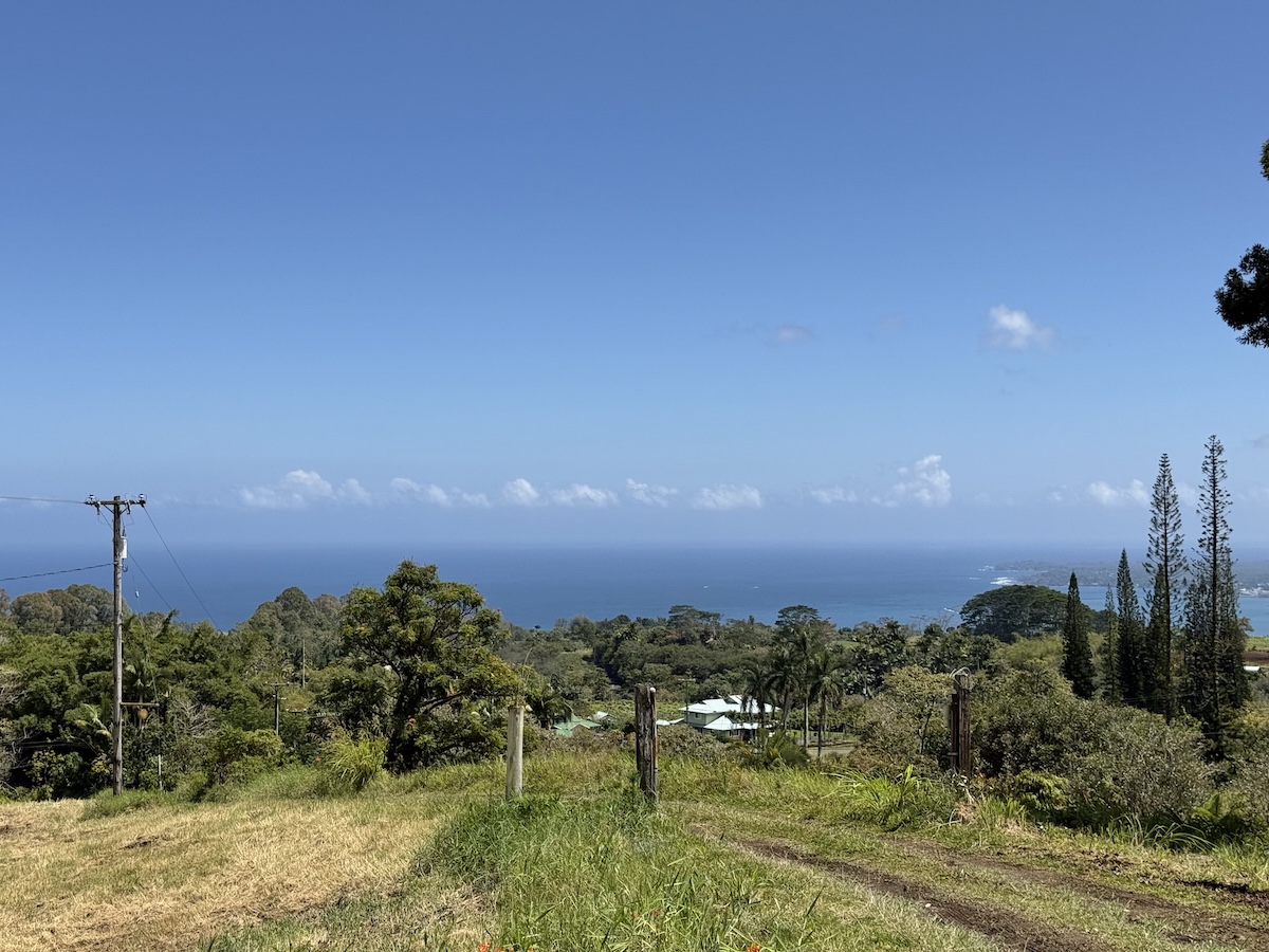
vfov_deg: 30.3
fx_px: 1760
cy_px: 476
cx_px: 634
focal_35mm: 48
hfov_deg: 39.7
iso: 64
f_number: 1.78
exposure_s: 1/6536
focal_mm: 6.76
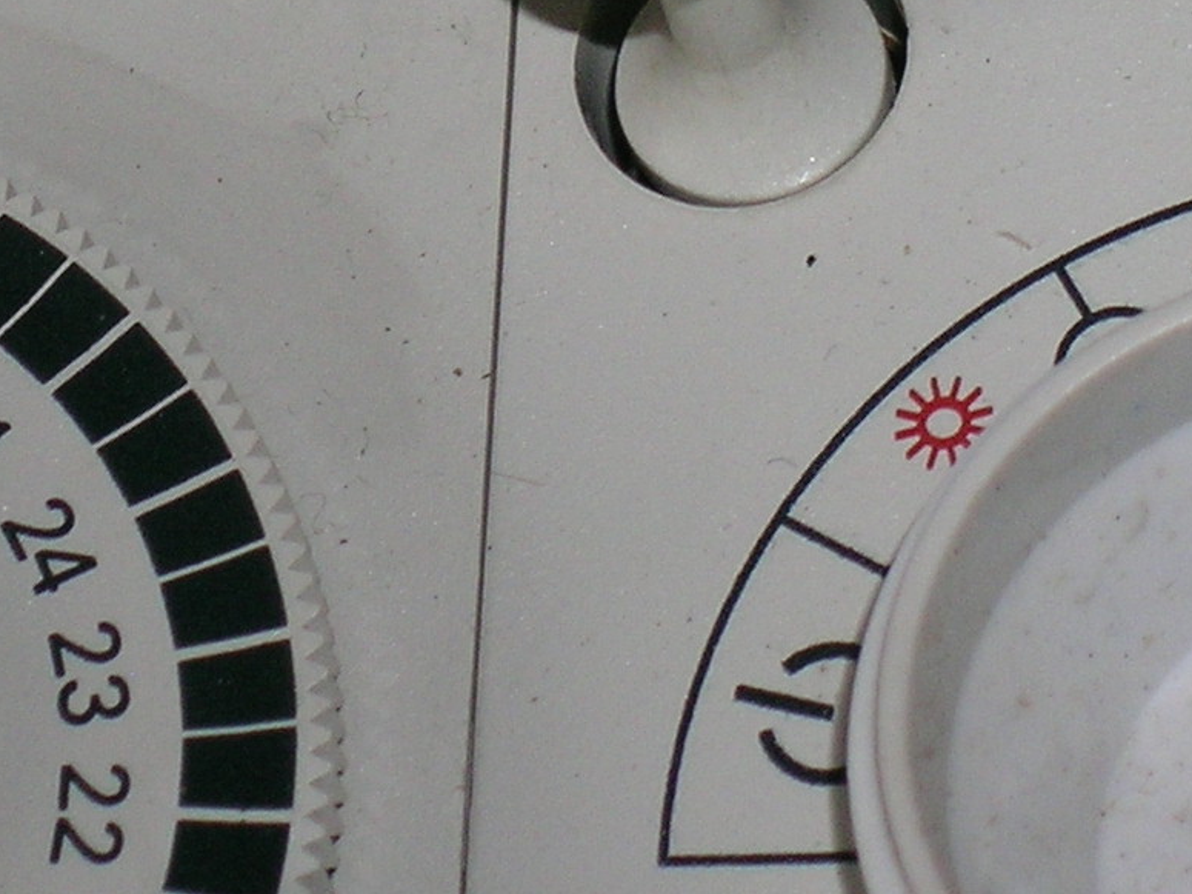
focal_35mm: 388
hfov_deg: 5.1
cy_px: -245
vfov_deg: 3.8
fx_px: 13359
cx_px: 511
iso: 100
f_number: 4.6
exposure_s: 1/121
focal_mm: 24
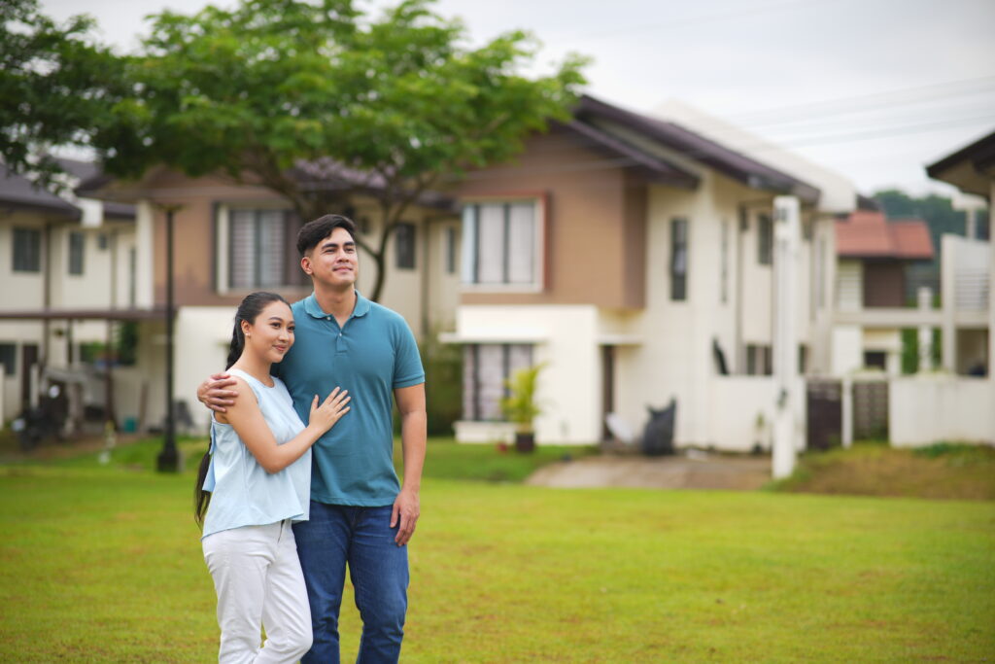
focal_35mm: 85
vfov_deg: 16.1
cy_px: 332
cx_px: 498
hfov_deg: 23.9
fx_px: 2349
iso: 50
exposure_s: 1/800
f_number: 1.8
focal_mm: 85
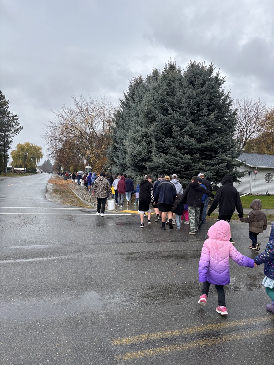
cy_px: 182
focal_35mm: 26
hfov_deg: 53.1
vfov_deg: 67.3
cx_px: 137
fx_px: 274
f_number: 1.6
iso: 50
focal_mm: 5.96
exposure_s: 1/747
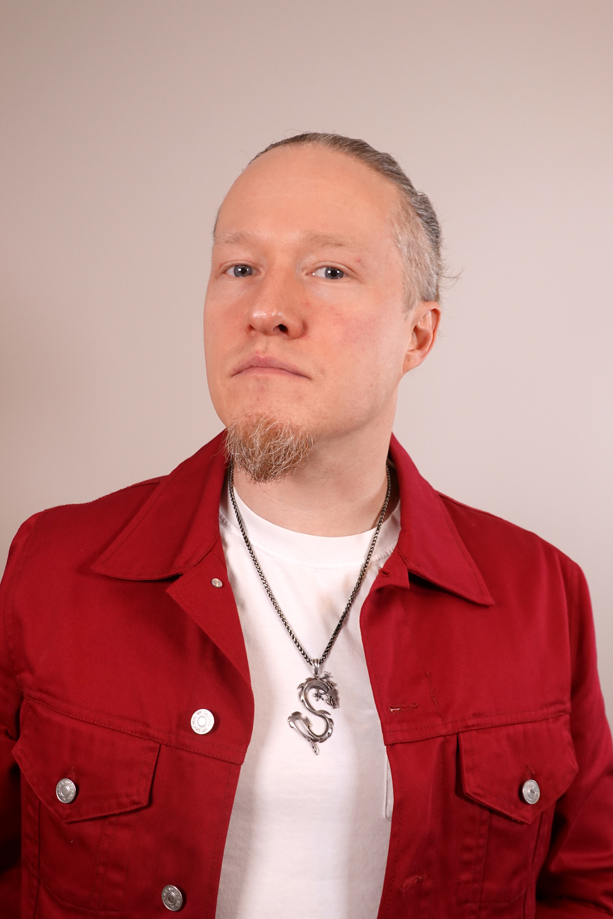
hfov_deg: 35.9
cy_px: 460
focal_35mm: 37
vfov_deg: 51.9
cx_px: 306
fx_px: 945
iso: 500
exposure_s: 1/40
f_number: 3.5
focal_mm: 13.56
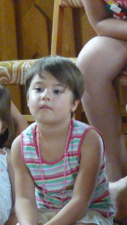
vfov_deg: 10.0
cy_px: 115
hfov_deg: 5.6
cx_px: 105
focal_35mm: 216
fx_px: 1292
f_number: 3.4
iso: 800
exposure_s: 1/20
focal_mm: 13.8
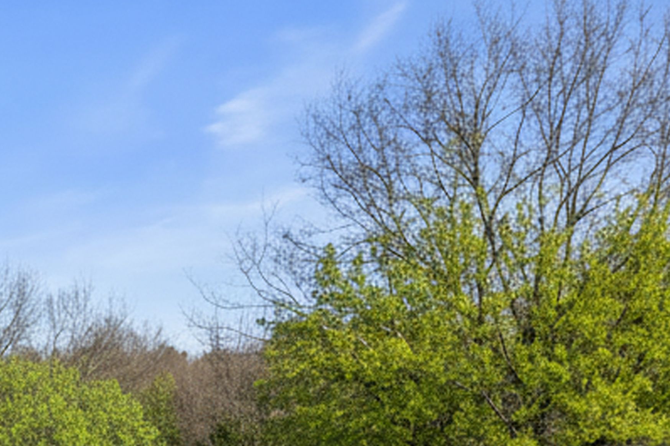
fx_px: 1284
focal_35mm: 69
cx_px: -230
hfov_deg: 24.9
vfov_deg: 18.4
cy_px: 581
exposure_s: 1/320
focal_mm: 8.38
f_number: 2.8
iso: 100
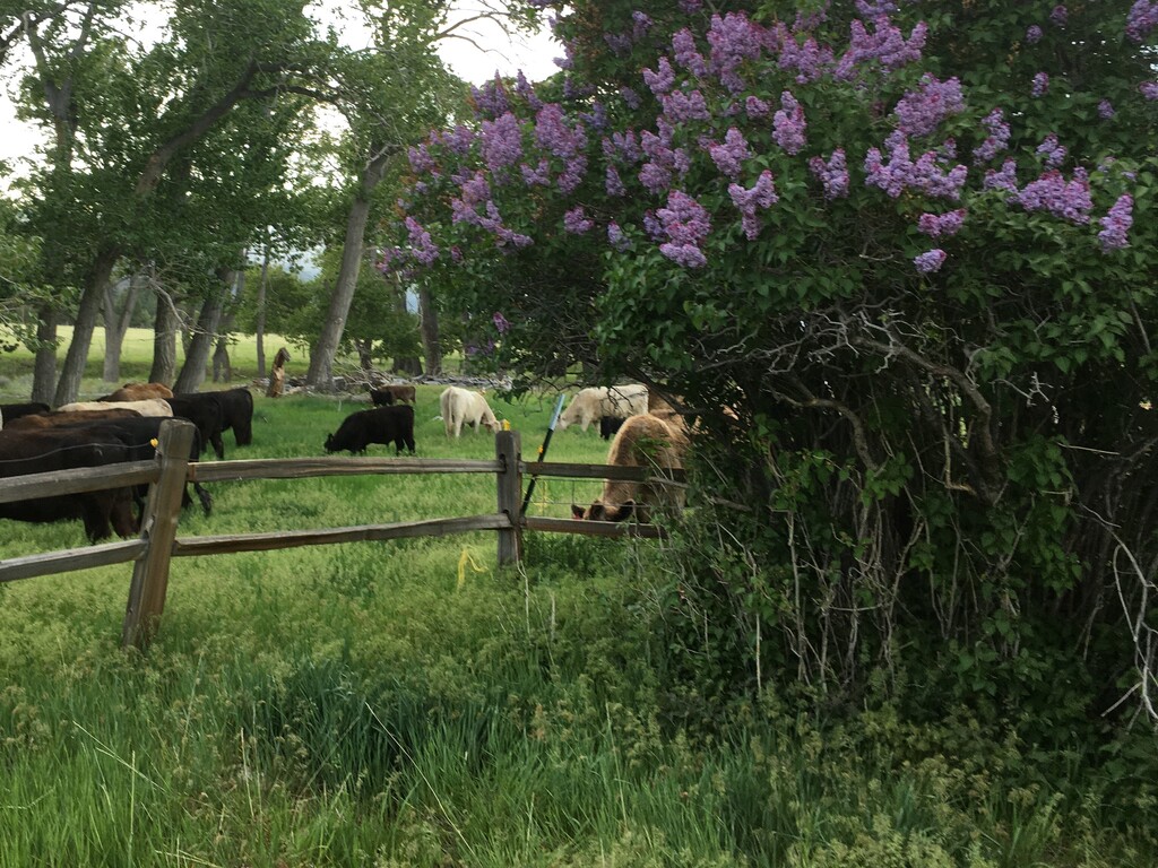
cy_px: 434
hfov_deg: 61.7
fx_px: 970
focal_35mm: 29
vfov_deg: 48.2
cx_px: 579
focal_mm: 4.15
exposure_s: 1/120
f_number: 2.2
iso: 25
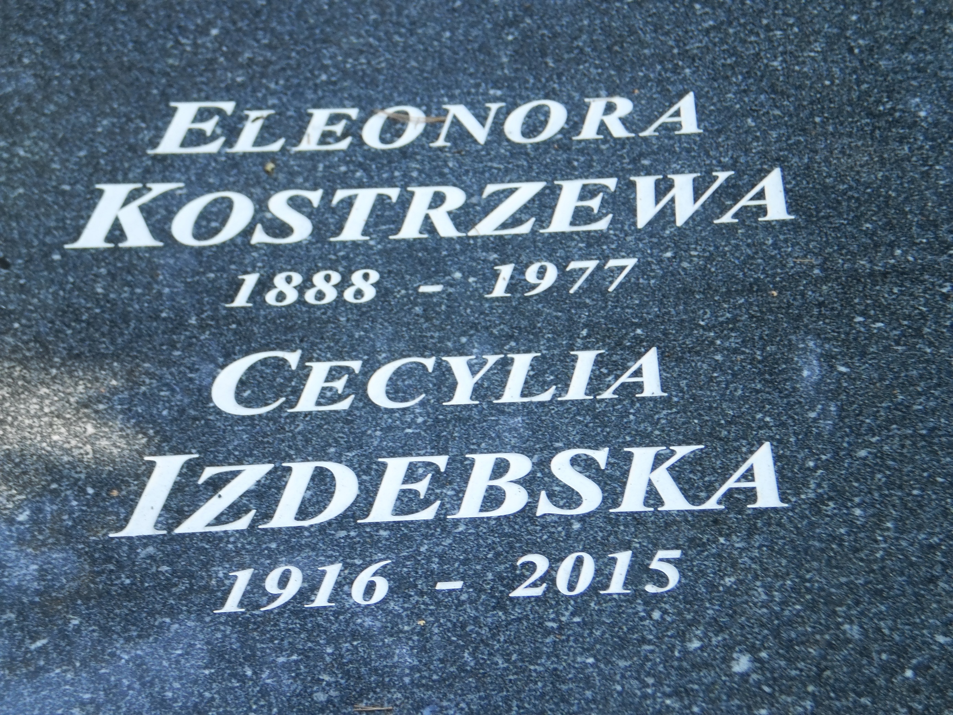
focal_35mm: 108
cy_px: 358
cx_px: 476
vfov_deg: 13.7
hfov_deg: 18.2
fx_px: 2974
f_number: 5.9
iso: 125
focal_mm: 18.9
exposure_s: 1/80
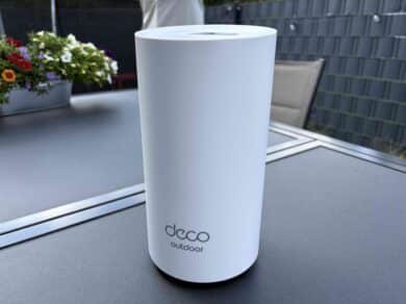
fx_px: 305
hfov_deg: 67.3
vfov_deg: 53.0
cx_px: 203
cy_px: 152
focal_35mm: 26
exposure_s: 1/873
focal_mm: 5.96
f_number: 1.6
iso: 50
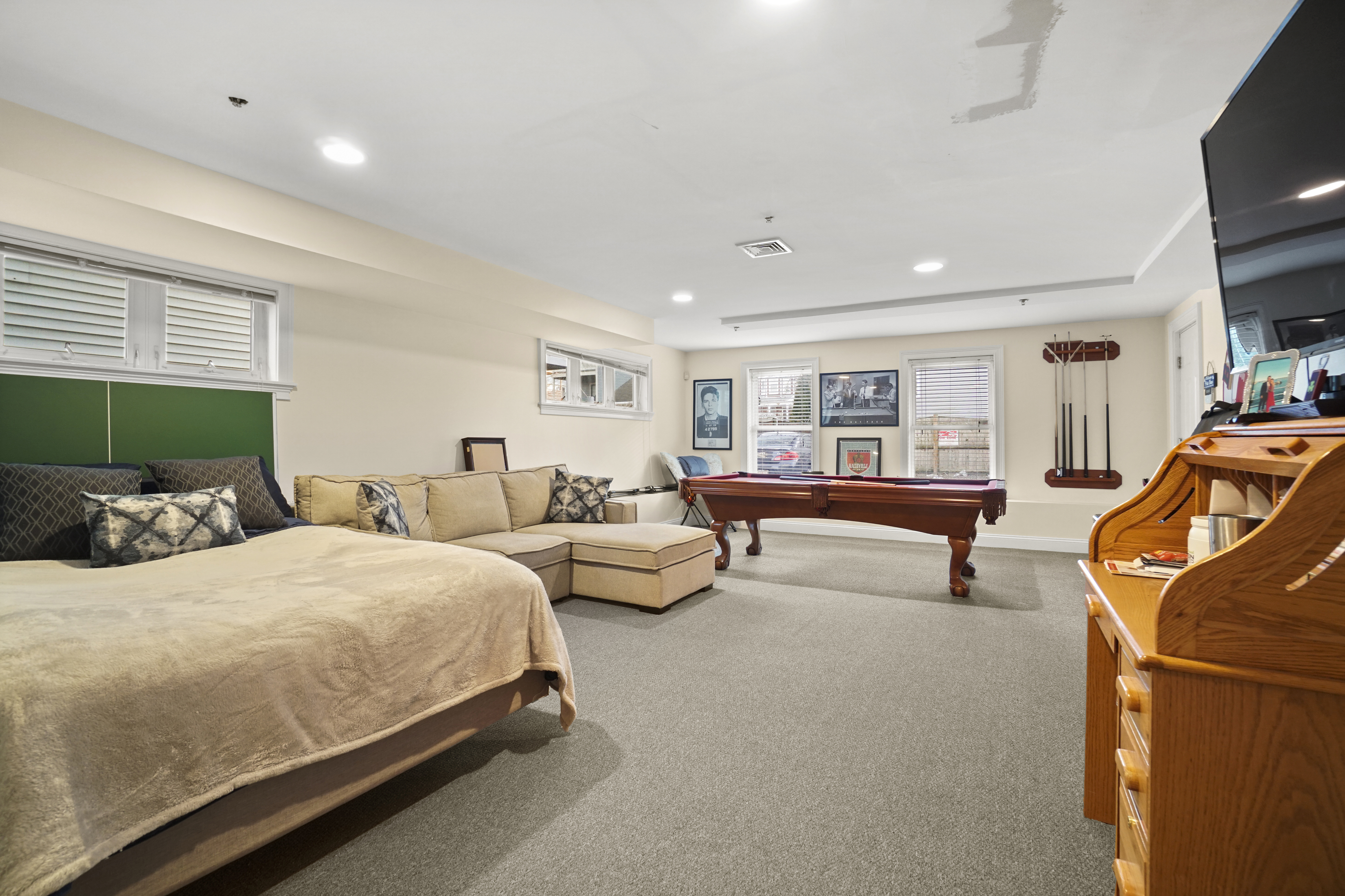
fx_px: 560
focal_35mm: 15
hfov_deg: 100.4
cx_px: 672
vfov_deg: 77.3
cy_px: 448
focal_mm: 10
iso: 500
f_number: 7.1
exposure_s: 1/1.67
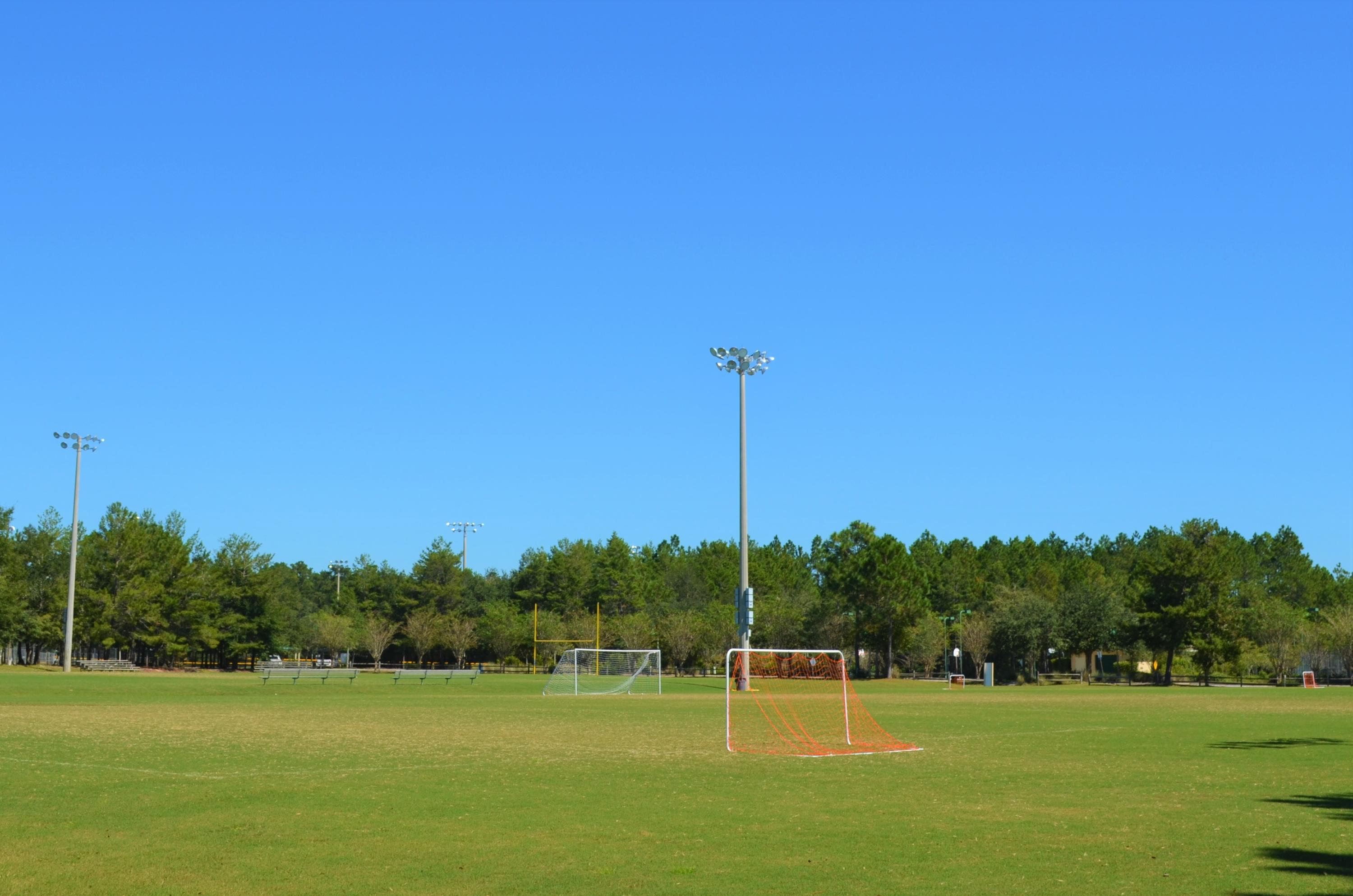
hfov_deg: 49.6
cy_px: 448
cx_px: 676
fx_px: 1463
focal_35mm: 39
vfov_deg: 34.1
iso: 100
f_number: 9.5
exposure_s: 1/350
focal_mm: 26
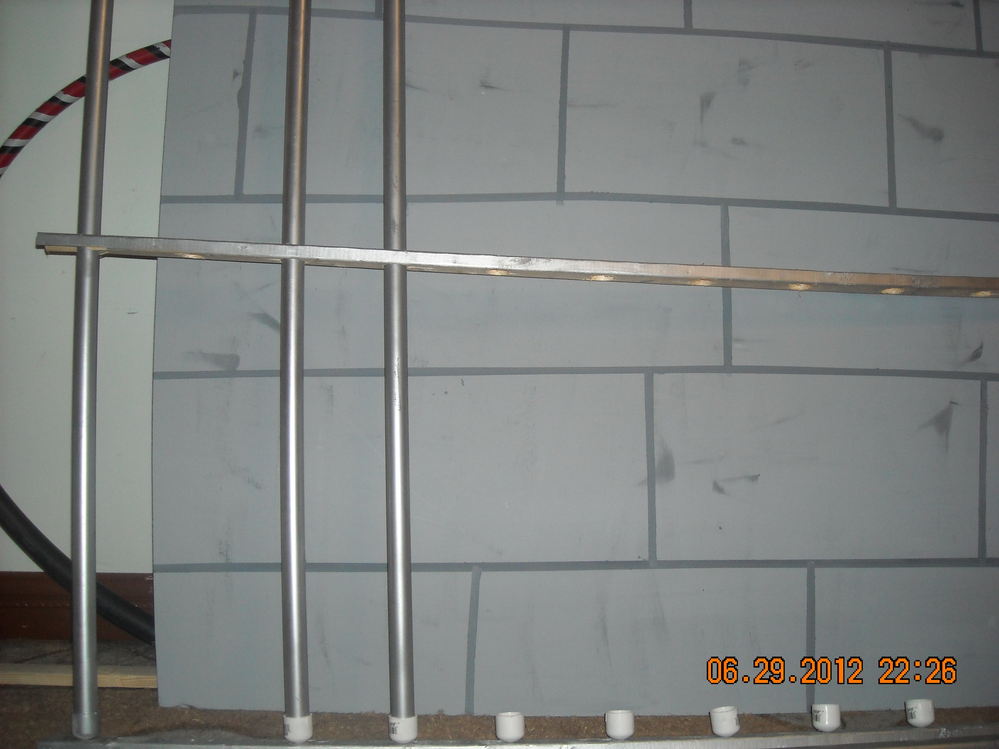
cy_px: 374
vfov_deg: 40.7
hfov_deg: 52.6
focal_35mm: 35
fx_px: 1010
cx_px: 500
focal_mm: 5.7
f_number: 2.8
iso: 200
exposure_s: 1/60
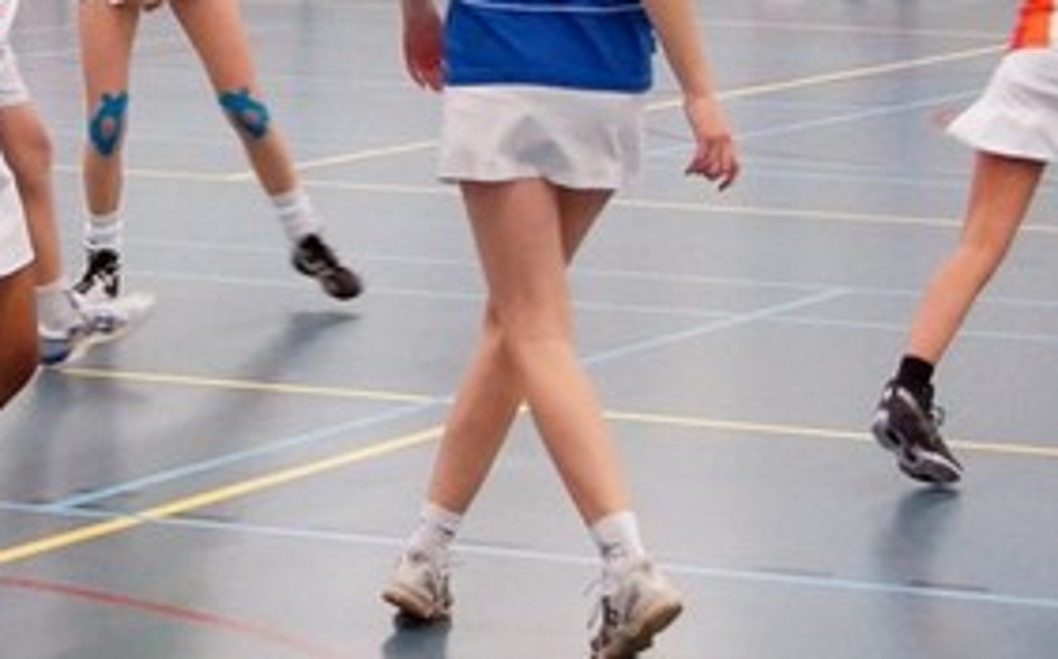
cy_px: -282
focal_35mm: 145
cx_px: 128
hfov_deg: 14.3
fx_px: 4177
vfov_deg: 8.8
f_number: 4
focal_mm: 26
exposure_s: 1/125
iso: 1250
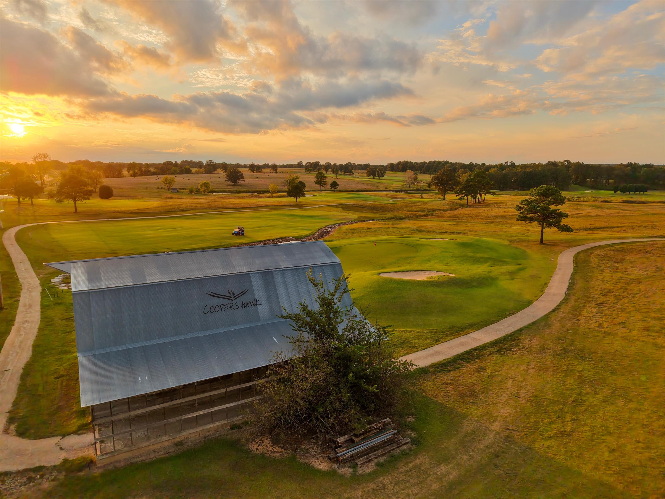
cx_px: 332
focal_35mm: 24
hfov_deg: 71.6
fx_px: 461
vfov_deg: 56.8
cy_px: 250
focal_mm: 8.67
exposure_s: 1/800
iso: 100
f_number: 1.8
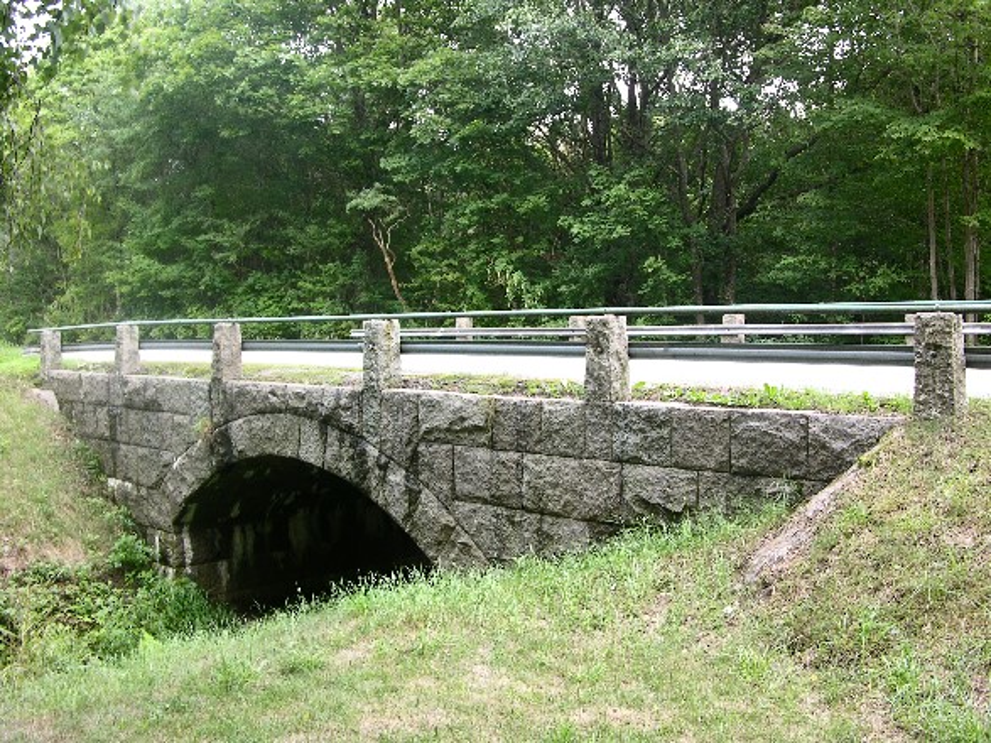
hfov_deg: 52.6
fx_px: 1002
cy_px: 372
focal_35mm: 35
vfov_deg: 40.7
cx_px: 496
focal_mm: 8.9
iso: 50
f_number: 4
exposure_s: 1/26.7
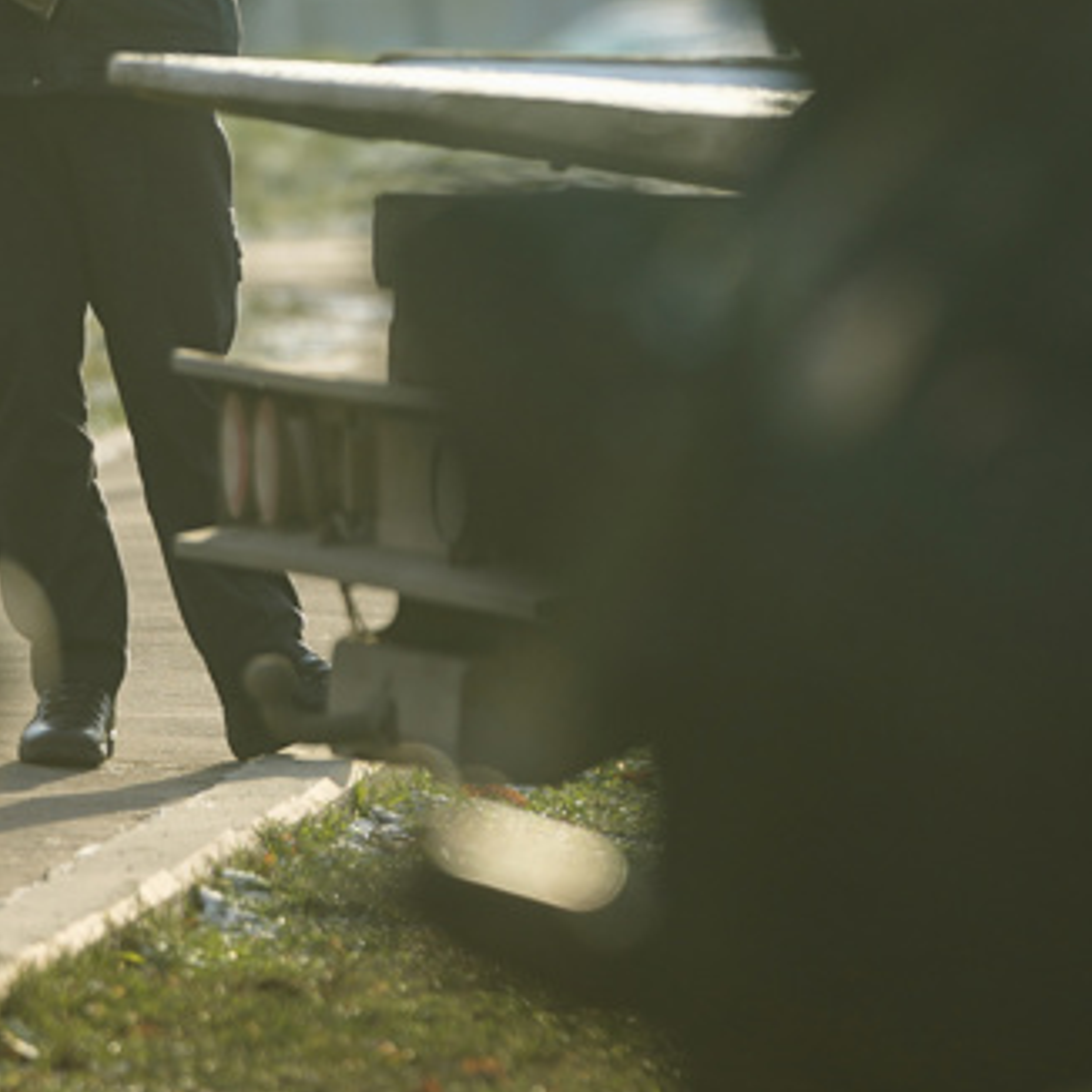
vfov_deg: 2.5
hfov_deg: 2.5
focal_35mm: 708
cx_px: 506
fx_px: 25269
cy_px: -3
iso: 125
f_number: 2.8
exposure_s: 1/640
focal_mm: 200
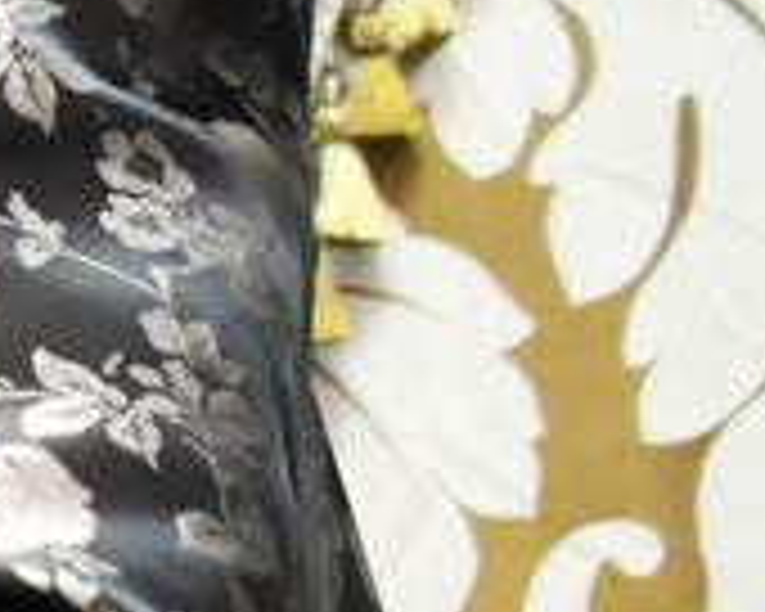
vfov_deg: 4.5
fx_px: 7721
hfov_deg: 5.1
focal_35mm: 341
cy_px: 83
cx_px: -2097
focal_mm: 44
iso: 1600
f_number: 5.6
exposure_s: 1/160
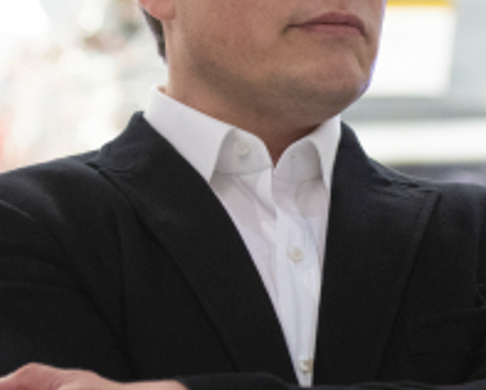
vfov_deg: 4.8
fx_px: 4628
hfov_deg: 6.0
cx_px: 410
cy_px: 202
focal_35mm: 321
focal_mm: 75
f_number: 2.8
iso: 2000
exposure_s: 1/125
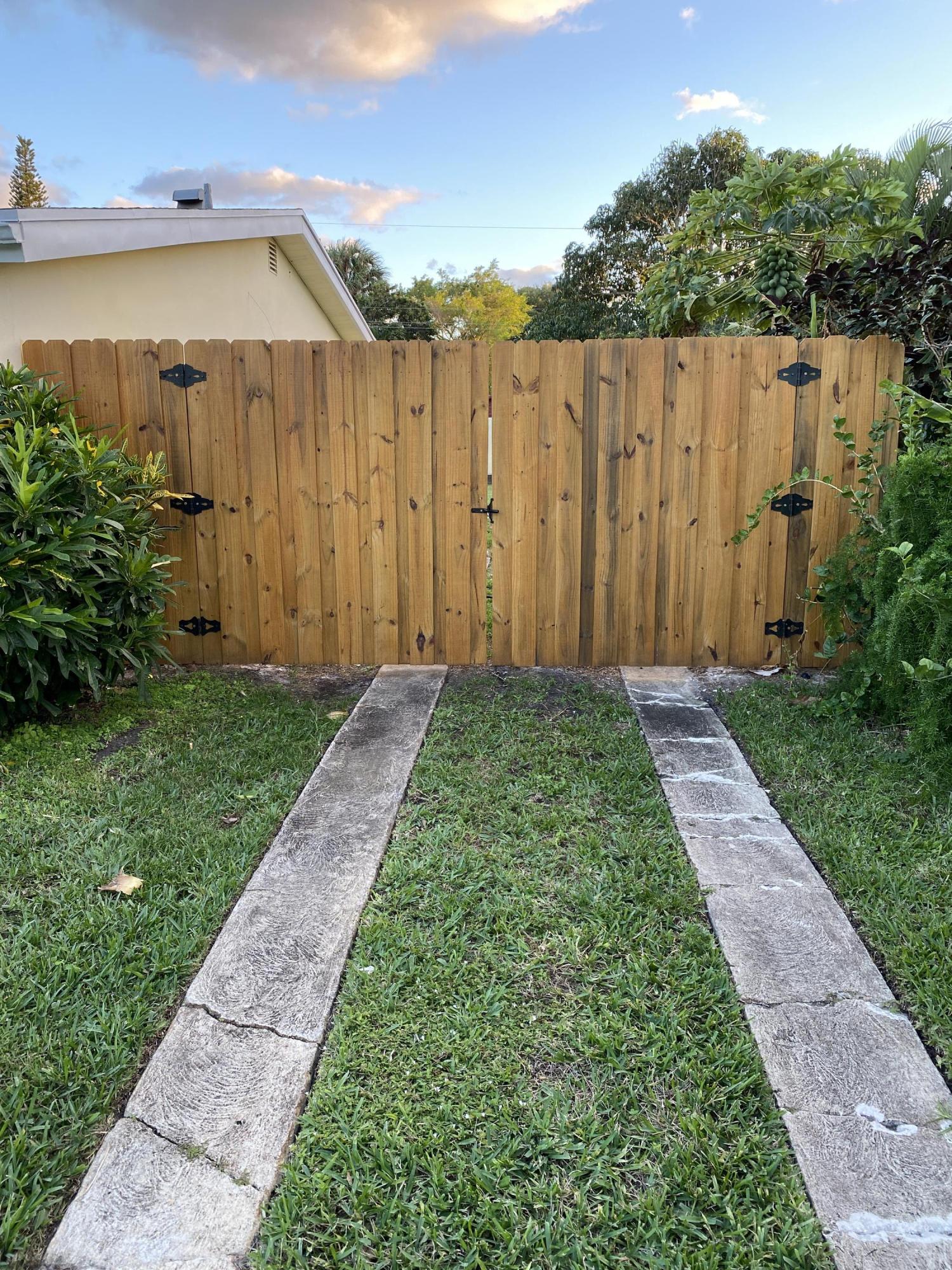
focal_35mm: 26
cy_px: 635
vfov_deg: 67.3
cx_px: 476
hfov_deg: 53.1
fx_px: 953
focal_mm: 4.25
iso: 64
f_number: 1.8
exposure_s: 1/122
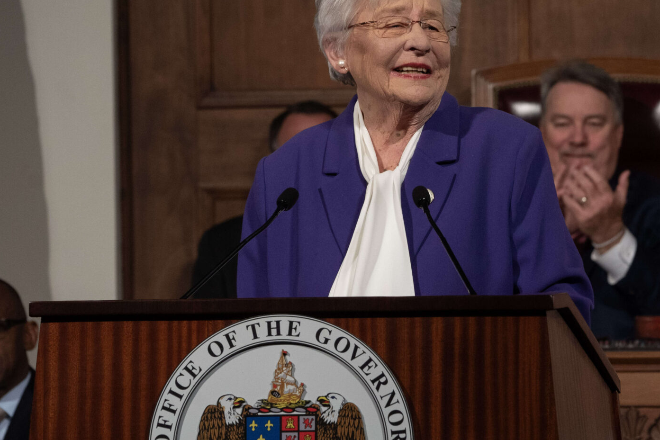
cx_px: 460
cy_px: 171
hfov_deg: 7.3
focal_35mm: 283
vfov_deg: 4.9
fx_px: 5189
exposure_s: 1/250
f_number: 8
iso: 2000
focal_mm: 154
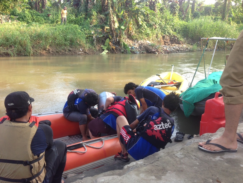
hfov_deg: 55.4
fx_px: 232
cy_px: 92
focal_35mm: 33
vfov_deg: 42.9
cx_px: 122
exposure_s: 1/167
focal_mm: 4.12
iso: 50
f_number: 2.4
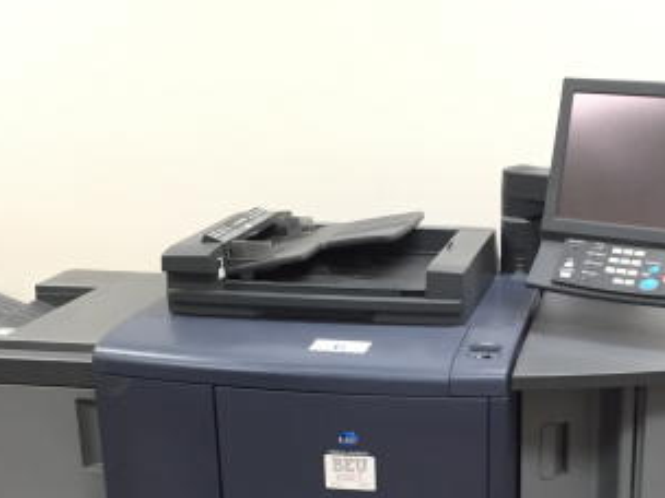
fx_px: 1172
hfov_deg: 31.3
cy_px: 428
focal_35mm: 61
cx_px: 477
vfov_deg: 23.5
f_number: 2.2
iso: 100
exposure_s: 1/30
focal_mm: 4.15
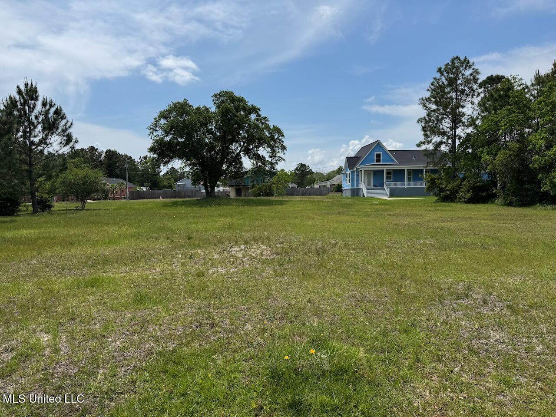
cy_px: 208
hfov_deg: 71.6
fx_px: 385
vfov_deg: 56.8
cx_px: 278
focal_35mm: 24
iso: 80
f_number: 1.78
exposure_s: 1/7092
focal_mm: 6.76
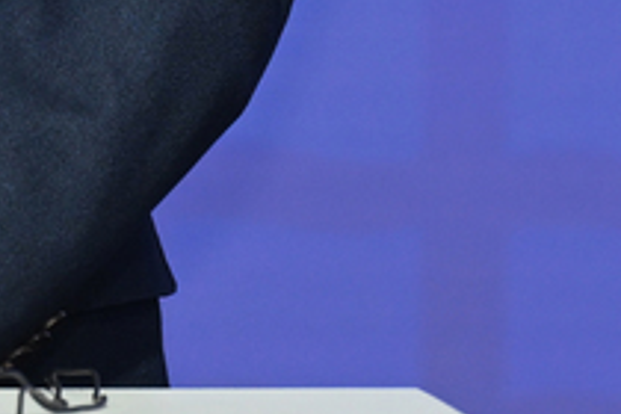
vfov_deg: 1.1
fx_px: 21319
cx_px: -275
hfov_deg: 1.7
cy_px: -620
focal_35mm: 1236
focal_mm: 185
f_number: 5
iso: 800
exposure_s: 1/200
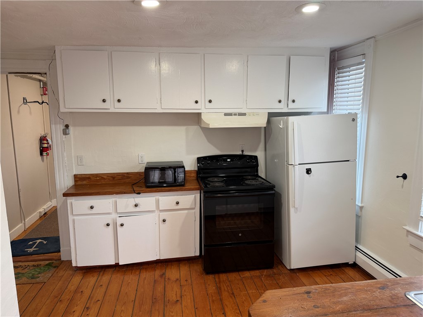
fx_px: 293
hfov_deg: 71.6
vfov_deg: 56.8
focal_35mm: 24
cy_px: 158
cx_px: 212
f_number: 1.78
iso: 160
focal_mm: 6.76
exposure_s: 1/60
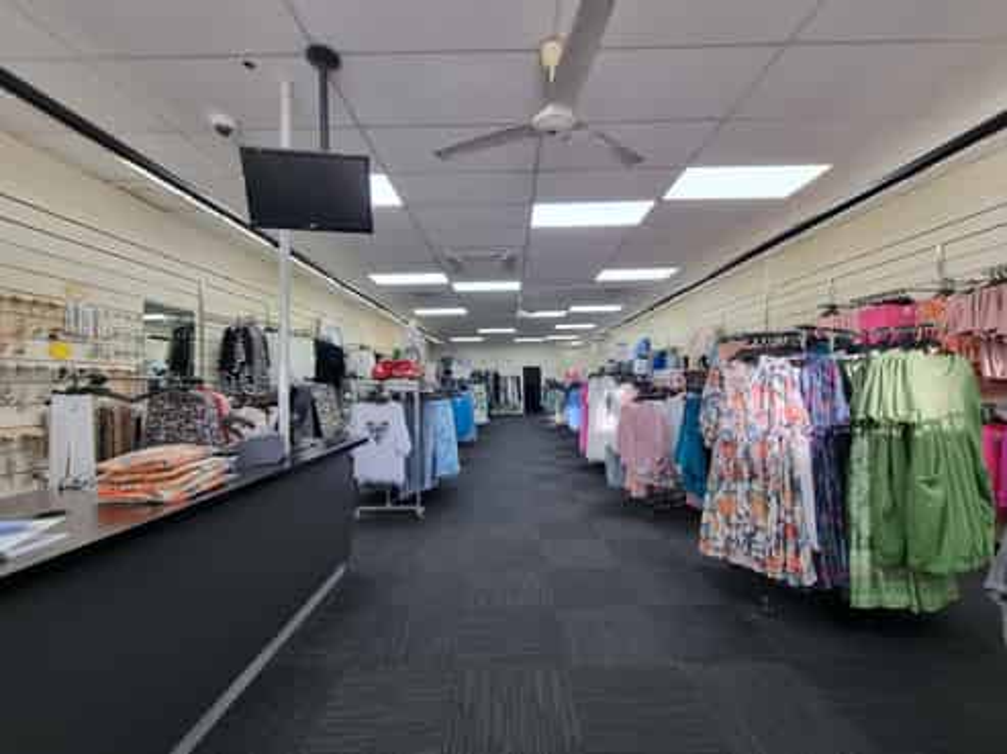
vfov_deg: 89.8
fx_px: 378
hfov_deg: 106.2
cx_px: 504
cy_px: 377
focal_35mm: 13
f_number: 2.2
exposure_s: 1/50
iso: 80
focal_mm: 2.2
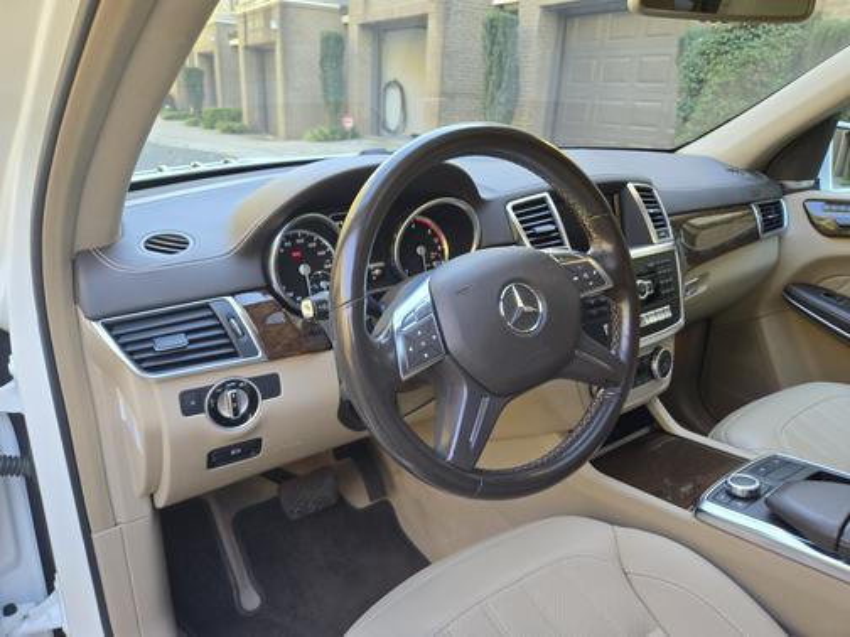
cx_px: 425
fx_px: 565
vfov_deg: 58.9
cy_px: 318
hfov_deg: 73.9
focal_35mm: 23
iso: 125
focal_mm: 5.4
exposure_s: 1/120
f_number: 1.8
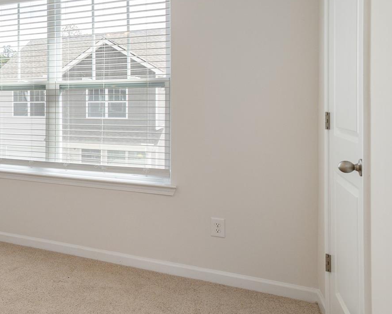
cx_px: -58
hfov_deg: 38.7
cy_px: 107
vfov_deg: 39.7
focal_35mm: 37
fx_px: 429
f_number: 9
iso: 320
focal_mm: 17
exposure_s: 1/160
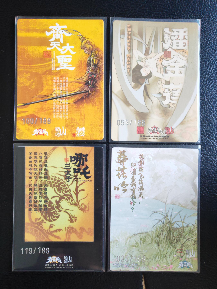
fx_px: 226
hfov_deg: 51.4
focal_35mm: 27
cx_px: 108
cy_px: 144
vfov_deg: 65.3
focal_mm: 5.53
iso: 400
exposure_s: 1/100
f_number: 1.8
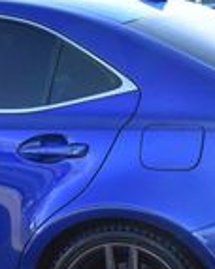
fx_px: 1108
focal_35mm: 139
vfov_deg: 13.9
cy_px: 181
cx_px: -8
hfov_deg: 11.0
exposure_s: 1/200
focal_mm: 22
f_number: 6.3
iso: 200
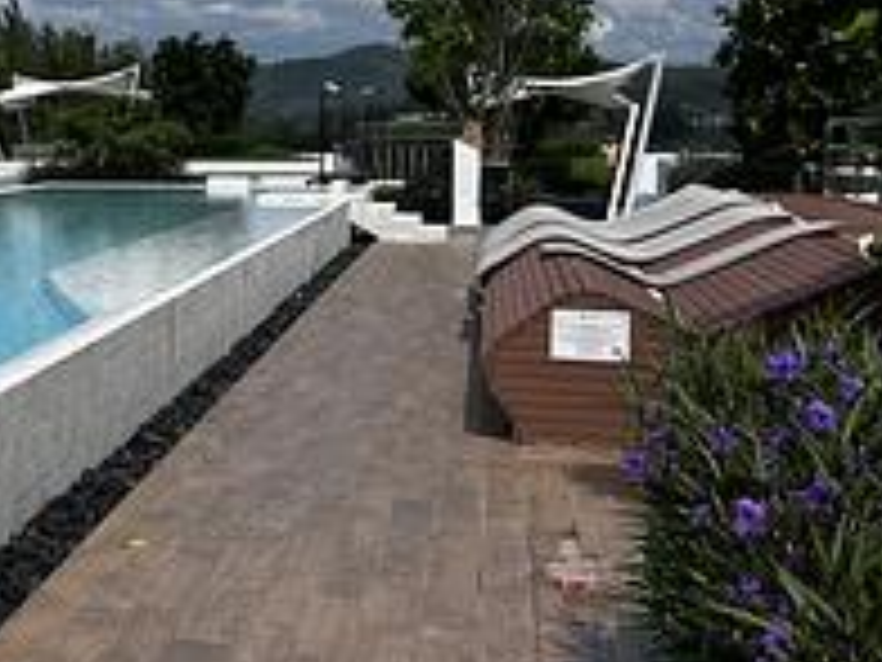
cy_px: 212
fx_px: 1733
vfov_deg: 21.5
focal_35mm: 68
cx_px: -256
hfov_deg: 24.9
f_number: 1.5
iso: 50
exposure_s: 1/11364
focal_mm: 5.7
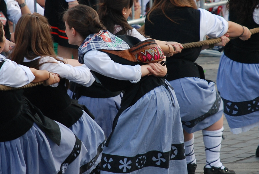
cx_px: 114
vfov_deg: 2.6
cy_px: 67
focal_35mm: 521
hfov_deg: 3.9
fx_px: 3758
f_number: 5.6
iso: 250
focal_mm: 135
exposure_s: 1/125
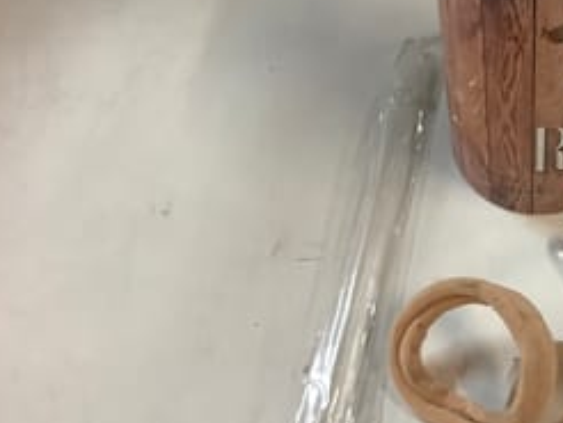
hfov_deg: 29.0
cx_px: 545
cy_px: 173
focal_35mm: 63
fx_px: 1026
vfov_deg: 23.3
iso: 160
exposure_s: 1/50
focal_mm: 3.3
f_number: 2.4
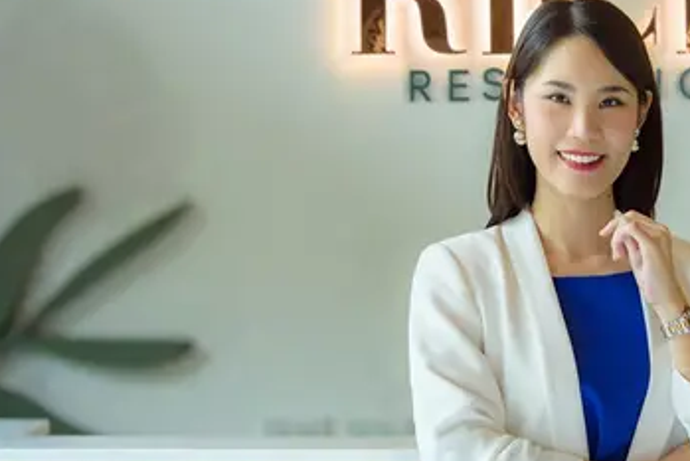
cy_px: 201
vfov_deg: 5.9
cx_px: 569
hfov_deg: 8.7
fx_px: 4506
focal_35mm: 235
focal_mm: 105
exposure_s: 1/125
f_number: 1.4
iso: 100
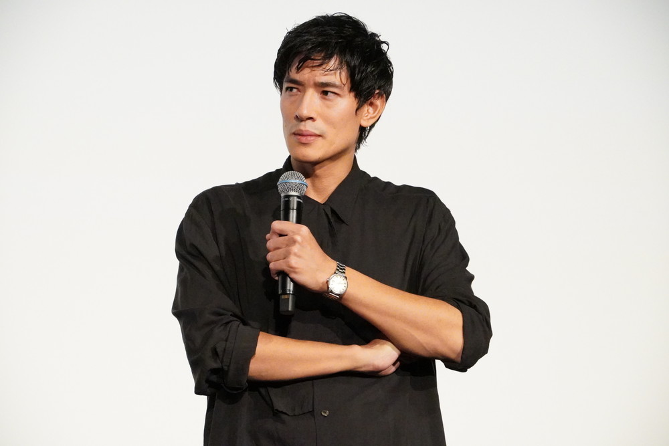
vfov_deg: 8.4
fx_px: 3039
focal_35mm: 164
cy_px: 223
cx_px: 334
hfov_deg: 12.6
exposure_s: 1/320
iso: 16000
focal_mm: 109
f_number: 7.1
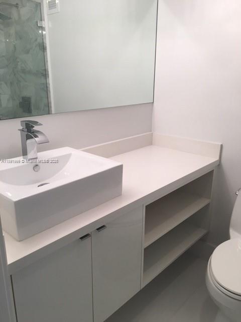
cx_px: 120
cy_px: 161
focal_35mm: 29
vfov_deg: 61.7
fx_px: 269
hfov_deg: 48.2
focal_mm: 4.15
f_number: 2.2
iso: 25
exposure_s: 1/33
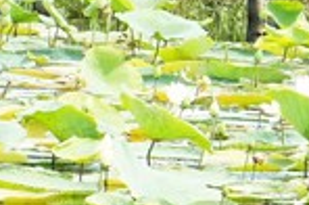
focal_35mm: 965
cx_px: 1025
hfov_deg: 2.1
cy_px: -68
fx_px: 8268
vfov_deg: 1.4
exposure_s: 1/2000
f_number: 8
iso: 1600
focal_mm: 95
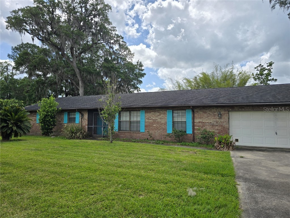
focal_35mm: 23
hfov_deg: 73.9
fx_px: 193
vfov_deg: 58.9
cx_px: 145
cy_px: 109
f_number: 1.7
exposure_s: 1/1019
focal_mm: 6.3
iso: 12
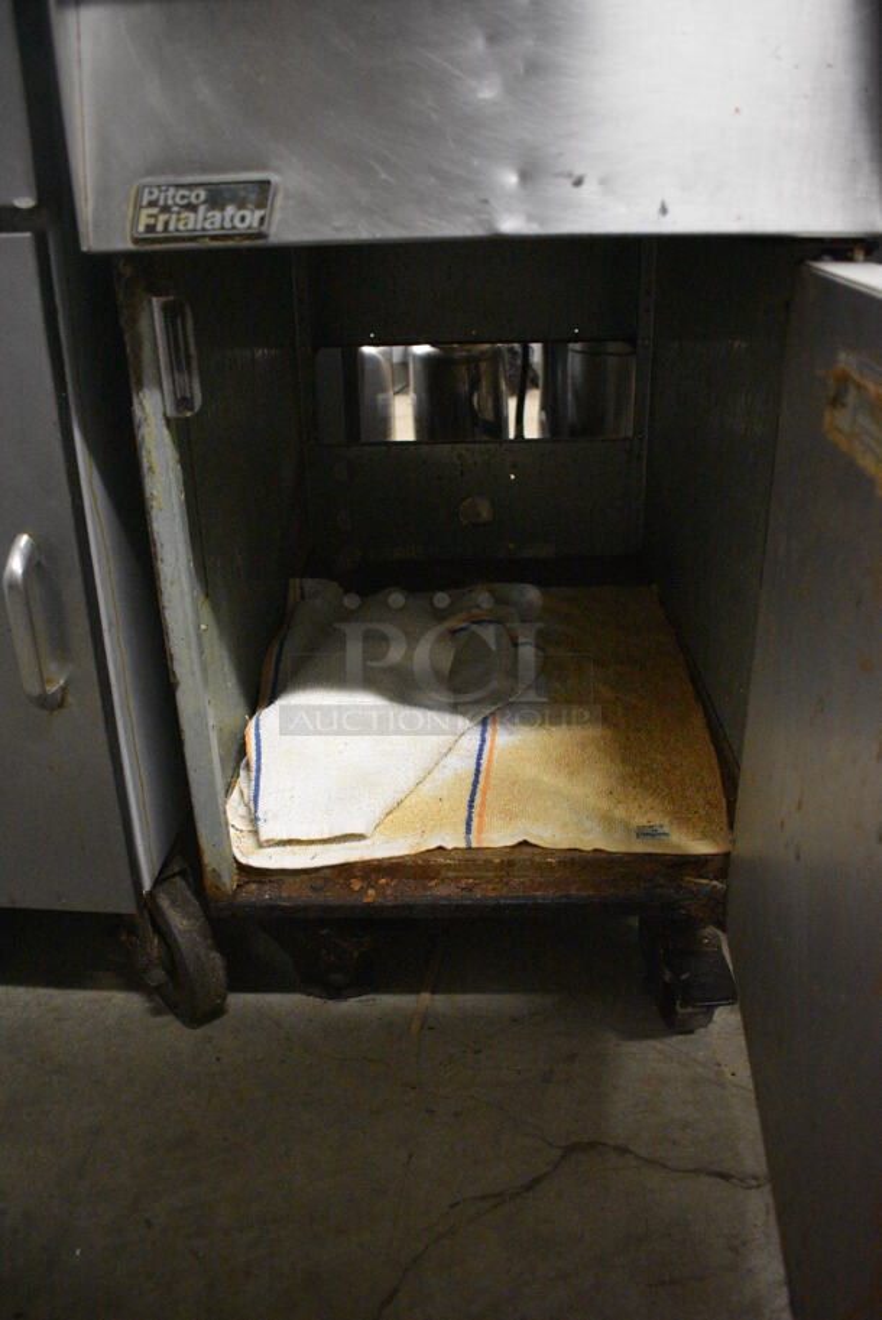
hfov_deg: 48.0
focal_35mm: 27
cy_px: 660
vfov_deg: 67.3
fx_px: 991
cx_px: 441
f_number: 3.5
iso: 5600
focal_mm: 18
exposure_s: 1/125
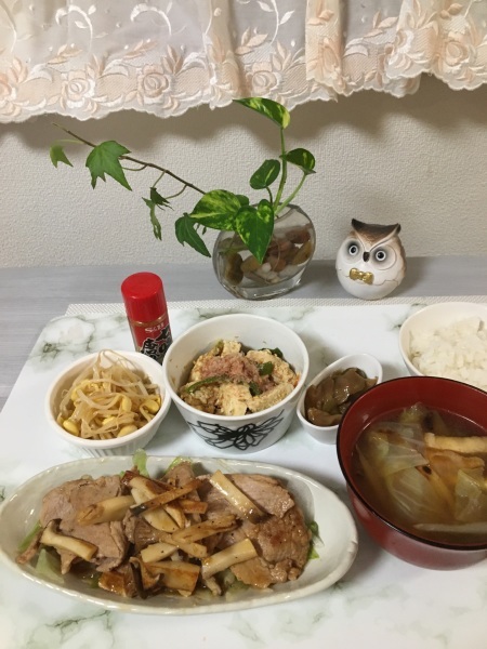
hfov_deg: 48.2
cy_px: 324
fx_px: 544
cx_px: 244
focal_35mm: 29
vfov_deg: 61.7
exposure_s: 1/30
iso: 160
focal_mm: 4.15
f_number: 2.2
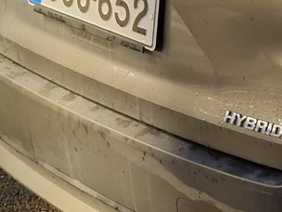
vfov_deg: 13.4
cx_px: 460
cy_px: -6
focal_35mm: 109
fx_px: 888
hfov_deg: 16.0
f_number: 1.8
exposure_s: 1/20
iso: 1000
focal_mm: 5.54
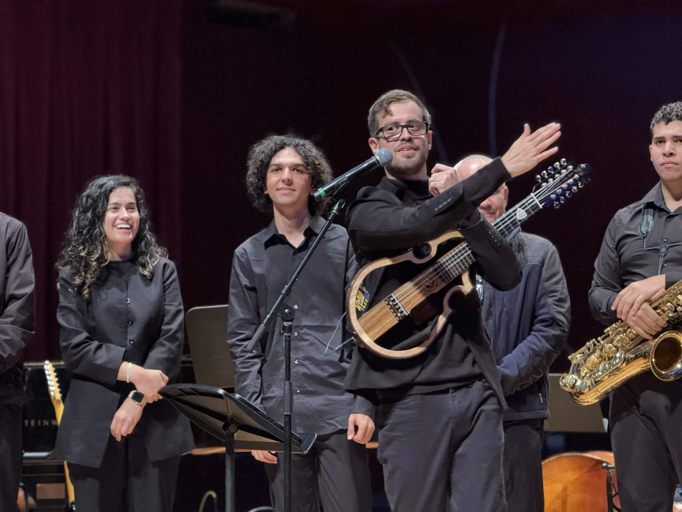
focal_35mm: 120
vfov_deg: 12.3
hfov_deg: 16.4
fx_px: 2364
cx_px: 341
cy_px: 256
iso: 1000
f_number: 2.8
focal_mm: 15.66
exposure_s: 1/40
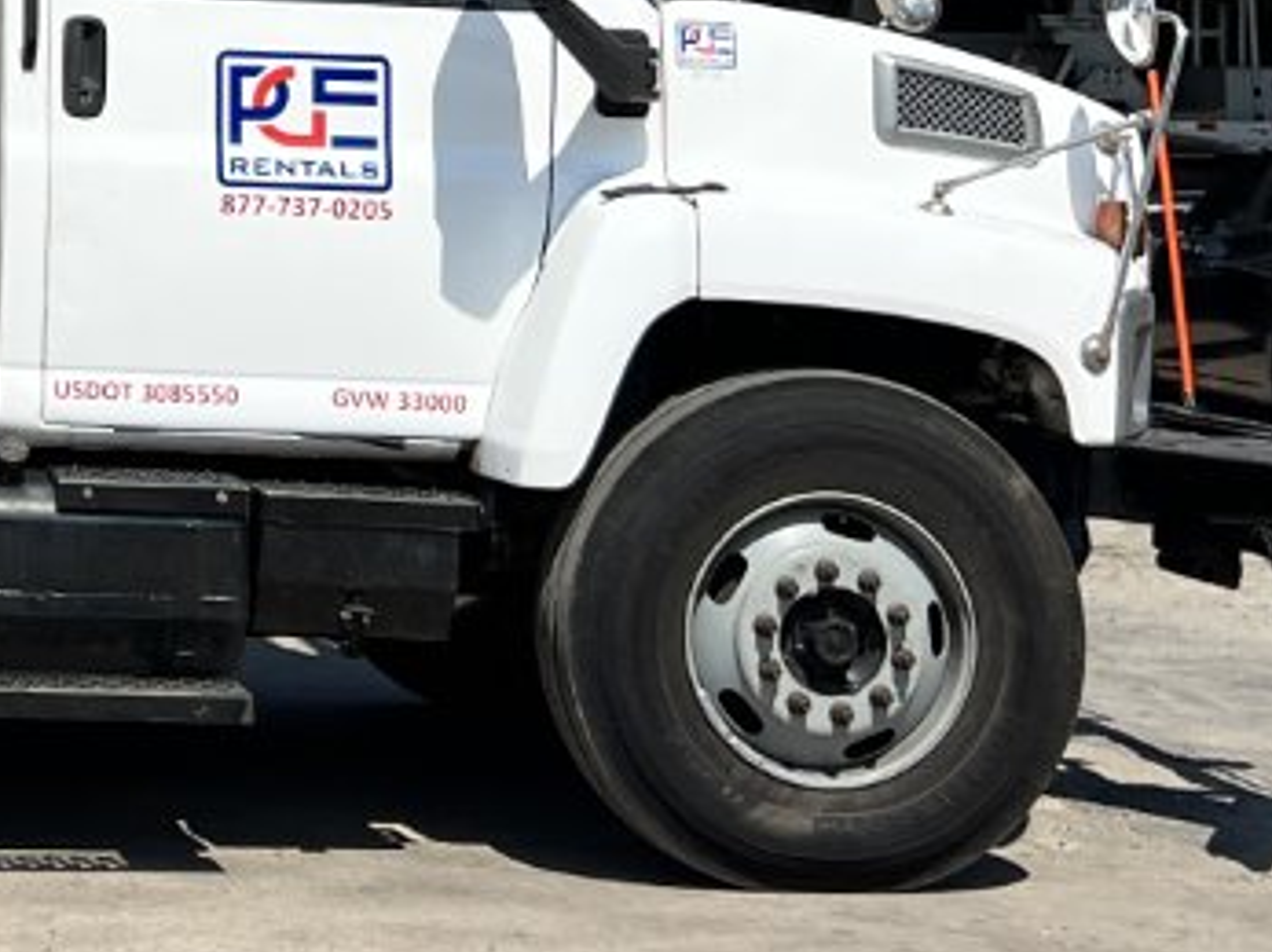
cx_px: -517
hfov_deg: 16.8
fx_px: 3967
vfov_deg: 13.3
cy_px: -176
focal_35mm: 108
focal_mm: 5.7
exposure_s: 1/7463
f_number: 1.5
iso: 50
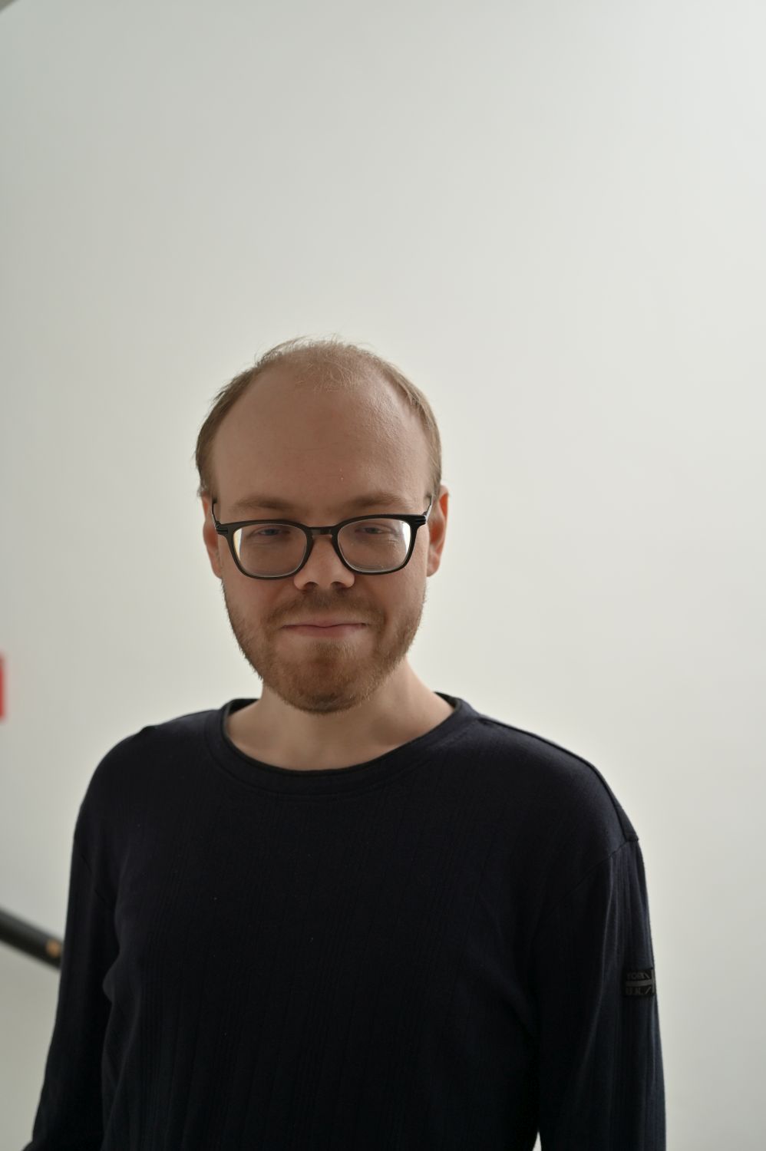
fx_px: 1598
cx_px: 383
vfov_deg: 39.6
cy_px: 576
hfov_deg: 27.0
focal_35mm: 50
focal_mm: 50
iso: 400
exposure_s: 1/200
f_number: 3
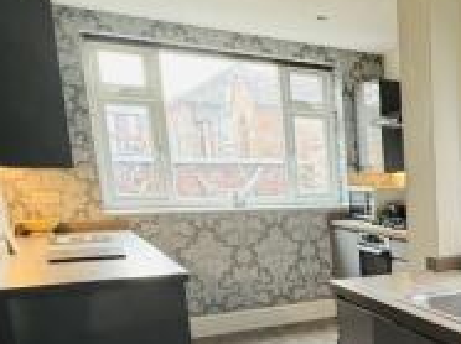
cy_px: 286
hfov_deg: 33.1
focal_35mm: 44
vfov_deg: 31.7
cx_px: 584
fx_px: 585
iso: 320
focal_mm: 2.22
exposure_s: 1/92
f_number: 2.2
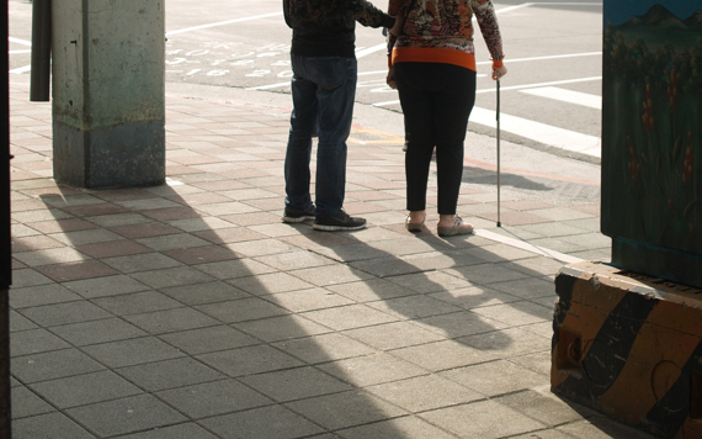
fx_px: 1435
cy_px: 31
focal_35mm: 75
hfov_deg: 27.5
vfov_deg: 17.1
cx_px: 394
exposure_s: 1/500
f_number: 2.8
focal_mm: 24.2
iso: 100
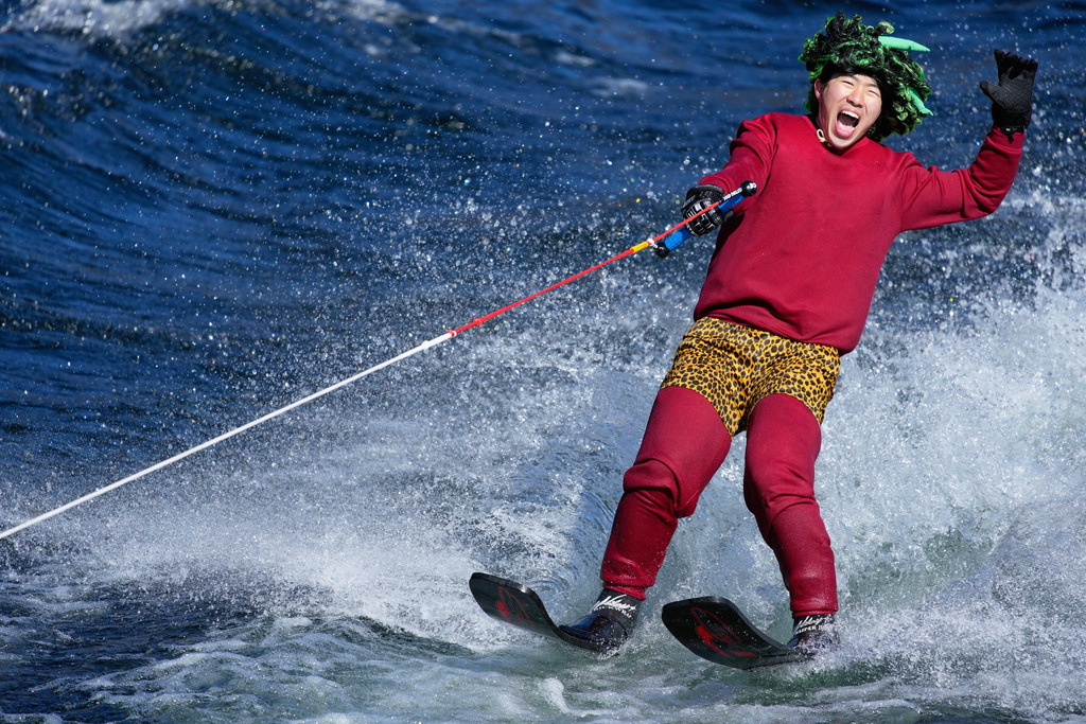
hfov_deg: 5.2
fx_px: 12068
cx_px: 543
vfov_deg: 3.4
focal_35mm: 400
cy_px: 362
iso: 400
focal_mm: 400
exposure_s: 1/2500
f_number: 5.6
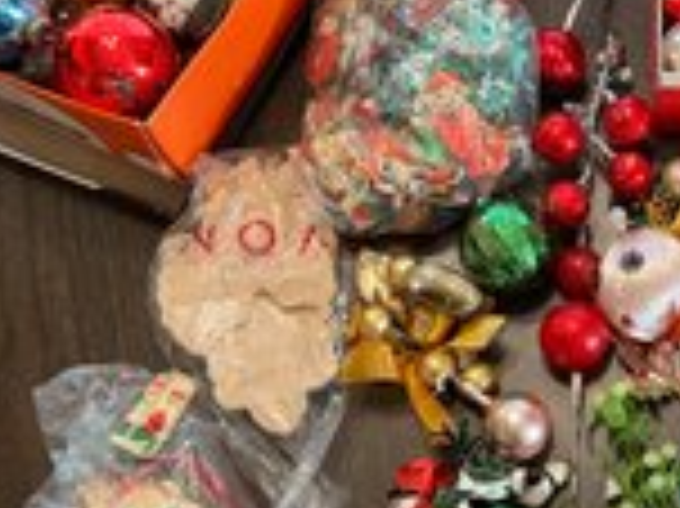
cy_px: 227
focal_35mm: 59
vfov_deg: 24.8
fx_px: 1158
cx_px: 664
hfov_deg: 30.6
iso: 250
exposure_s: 1/60
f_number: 1.5
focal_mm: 5.7
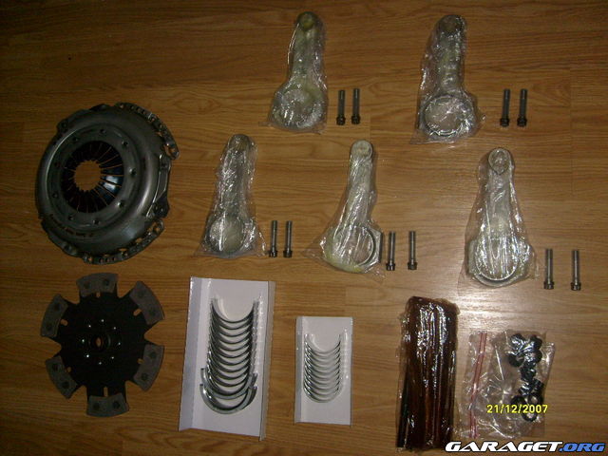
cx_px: 304
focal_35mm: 35
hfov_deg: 52.6
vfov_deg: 40.7
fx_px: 615
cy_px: 228
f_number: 2.8
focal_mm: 5.8
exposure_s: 1/45
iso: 100
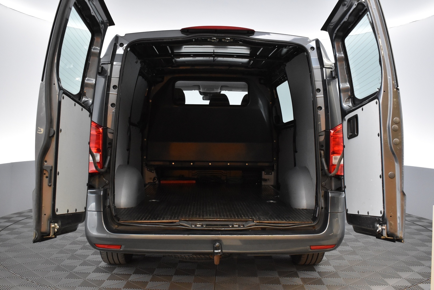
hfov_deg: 53.1
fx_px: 434
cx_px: 217
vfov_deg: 36.9
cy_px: 145
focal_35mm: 36
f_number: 5
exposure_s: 1/100
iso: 3200
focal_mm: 24
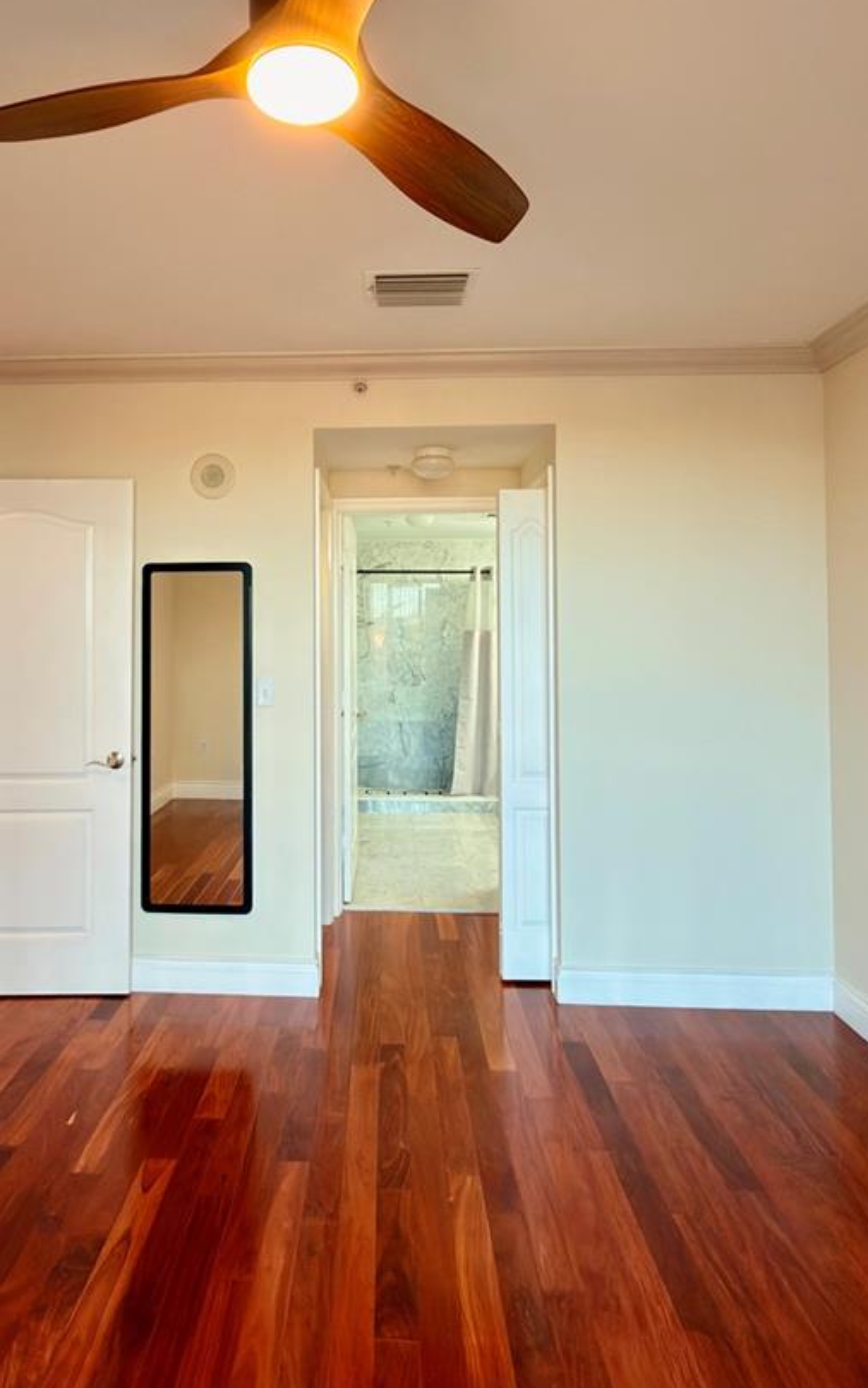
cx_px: 333
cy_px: 609
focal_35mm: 22
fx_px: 832
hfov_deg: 54.5
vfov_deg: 79.3
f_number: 2.2
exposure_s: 1/30
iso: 100
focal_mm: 2.22
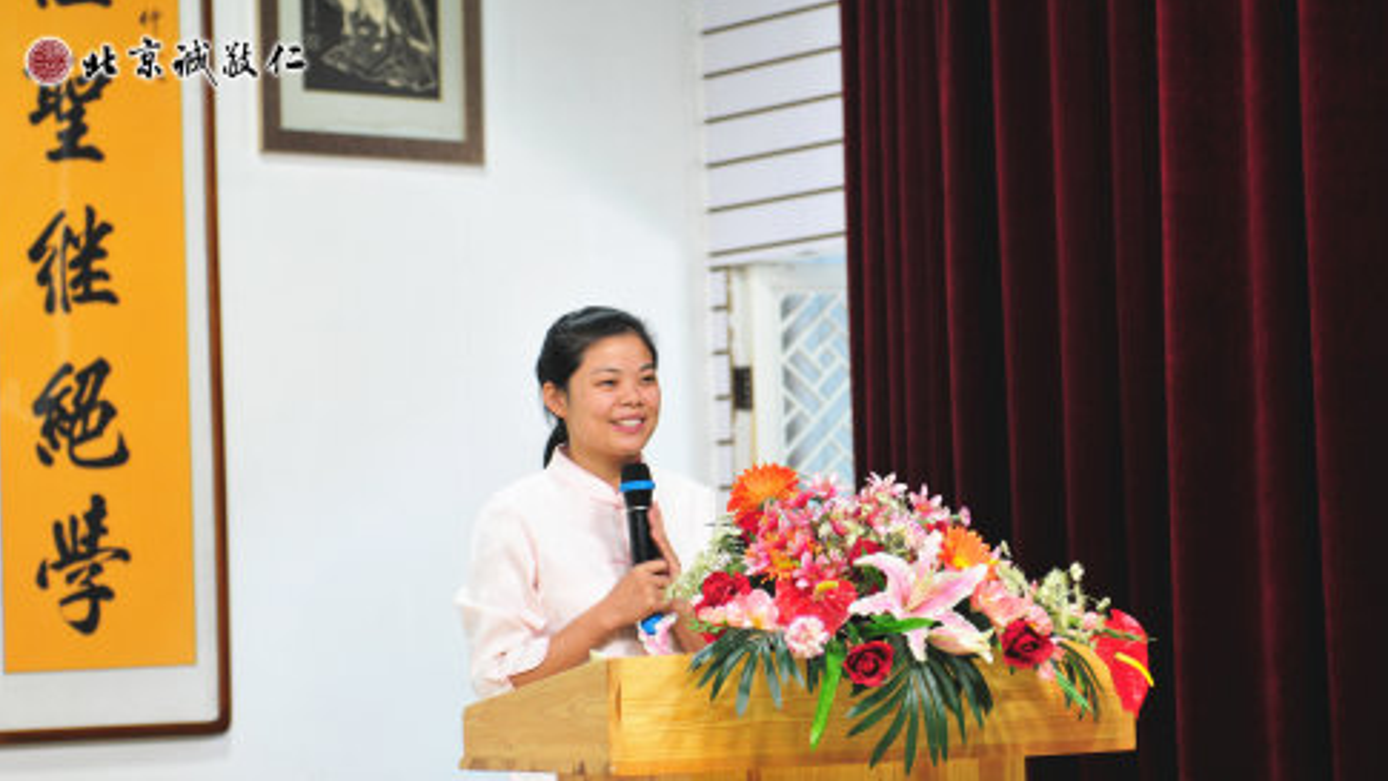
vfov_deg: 10.9
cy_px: 453
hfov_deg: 19.3
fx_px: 4086
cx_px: 695
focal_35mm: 111
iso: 400
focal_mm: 70
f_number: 3.2
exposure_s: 1/40
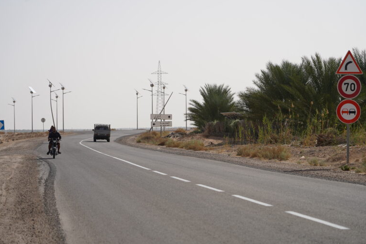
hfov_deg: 19.3
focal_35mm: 106
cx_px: 183
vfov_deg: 12.9
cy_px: 122
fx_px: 1077
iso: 100
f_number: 4.5
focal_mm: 105
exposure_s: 1/1250
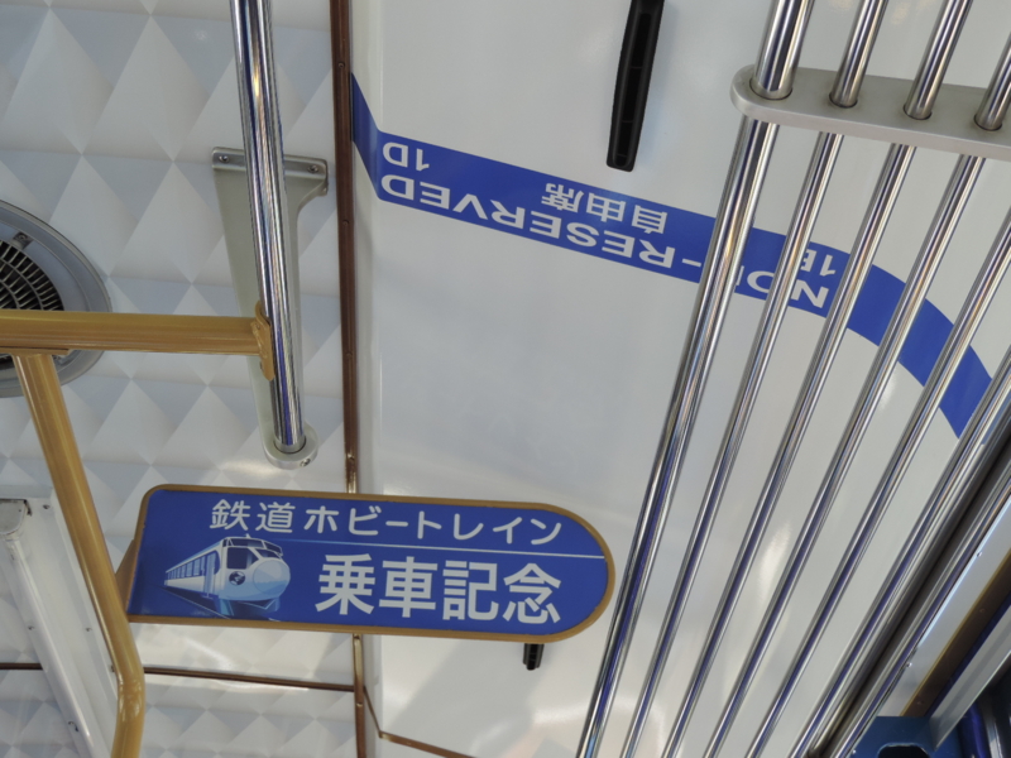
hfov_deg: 38.2
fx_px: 1460
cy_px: 379
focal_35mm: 50
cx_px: 506
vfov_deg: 29.1
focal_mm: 8.9
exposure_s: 1/80
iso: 80
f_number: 3.6
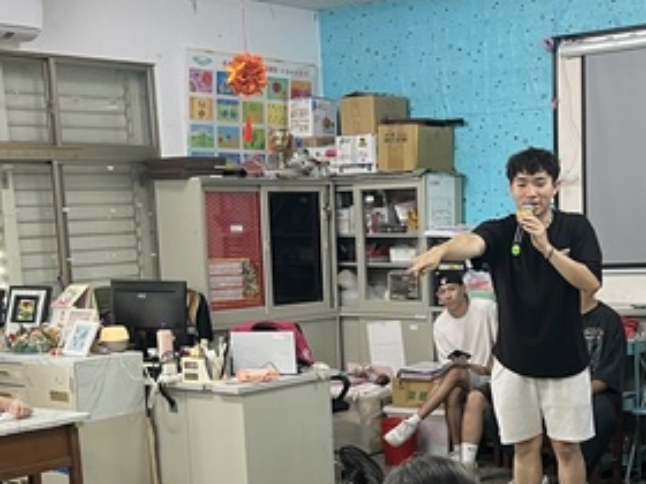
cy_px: 418
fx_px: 1213
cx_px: 431
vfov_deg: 22.1
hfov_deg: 29.6
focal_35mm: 65
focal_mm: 5.7
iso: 100
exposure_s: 1/60
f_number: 1.5
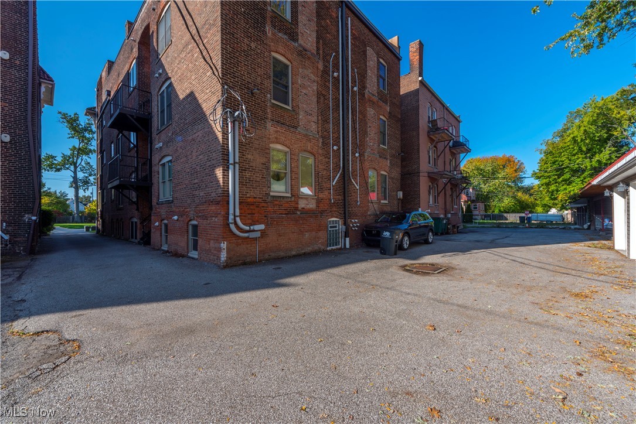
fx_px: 247
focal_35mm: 14
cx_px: 318
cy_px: 212
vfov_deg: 81.2
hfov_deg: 104.2
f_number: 9
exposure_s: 1/250
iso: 200
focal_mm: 14
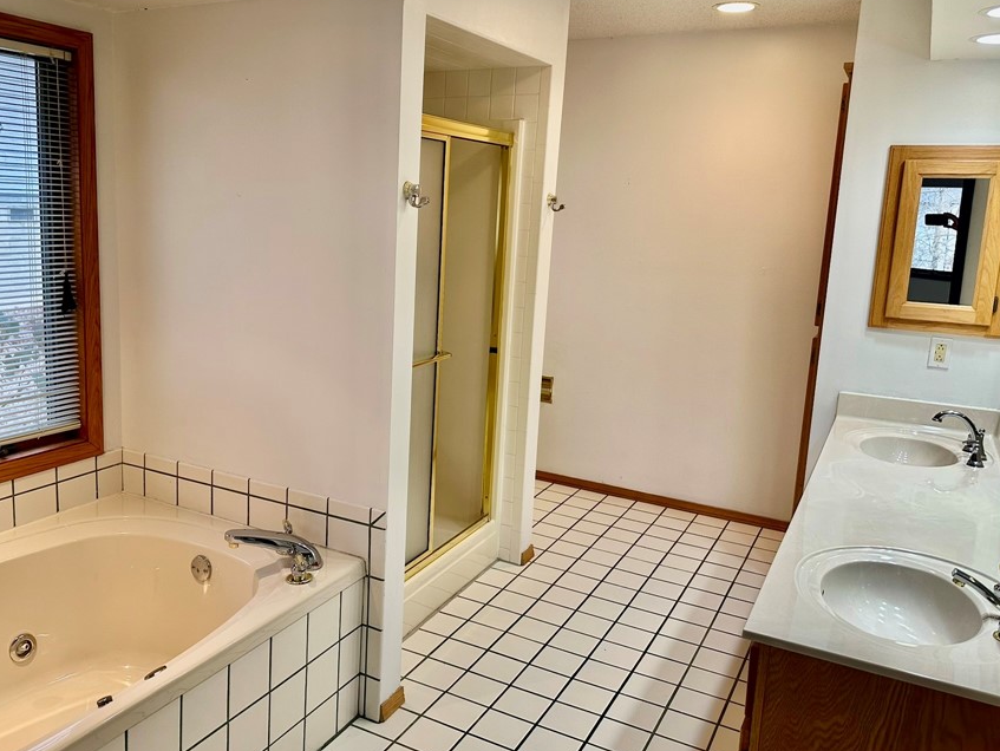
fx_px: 838
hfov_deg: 61.2
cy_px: 360
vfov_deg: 48.2
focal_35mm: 29
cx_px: 405
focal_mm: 6.86
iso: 125
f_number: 1.78
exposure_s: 1/120
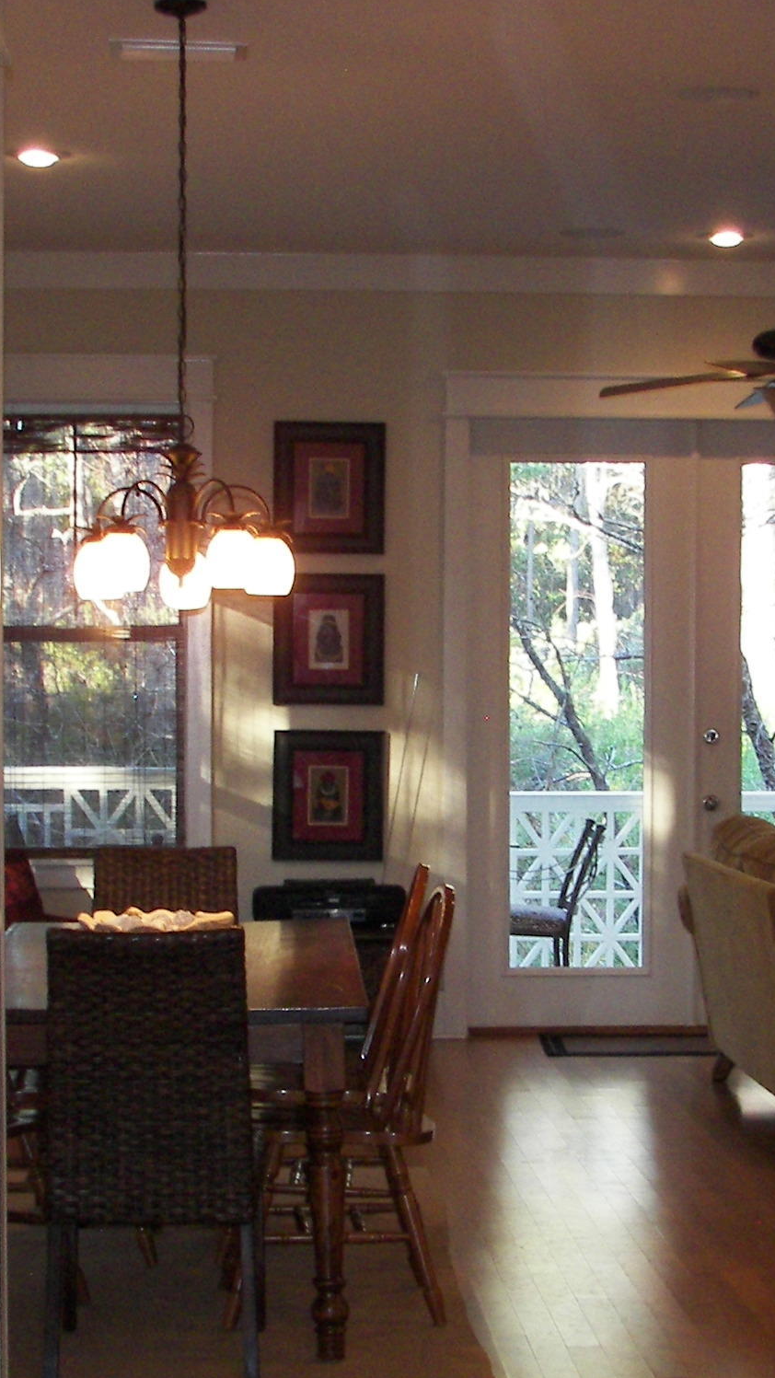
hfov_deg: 14.6
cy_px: 766
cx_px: 482
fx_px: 3032
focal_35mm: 83
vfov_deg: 25.6
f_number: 2.8
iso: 160
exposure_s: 1/30
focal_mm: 7.3
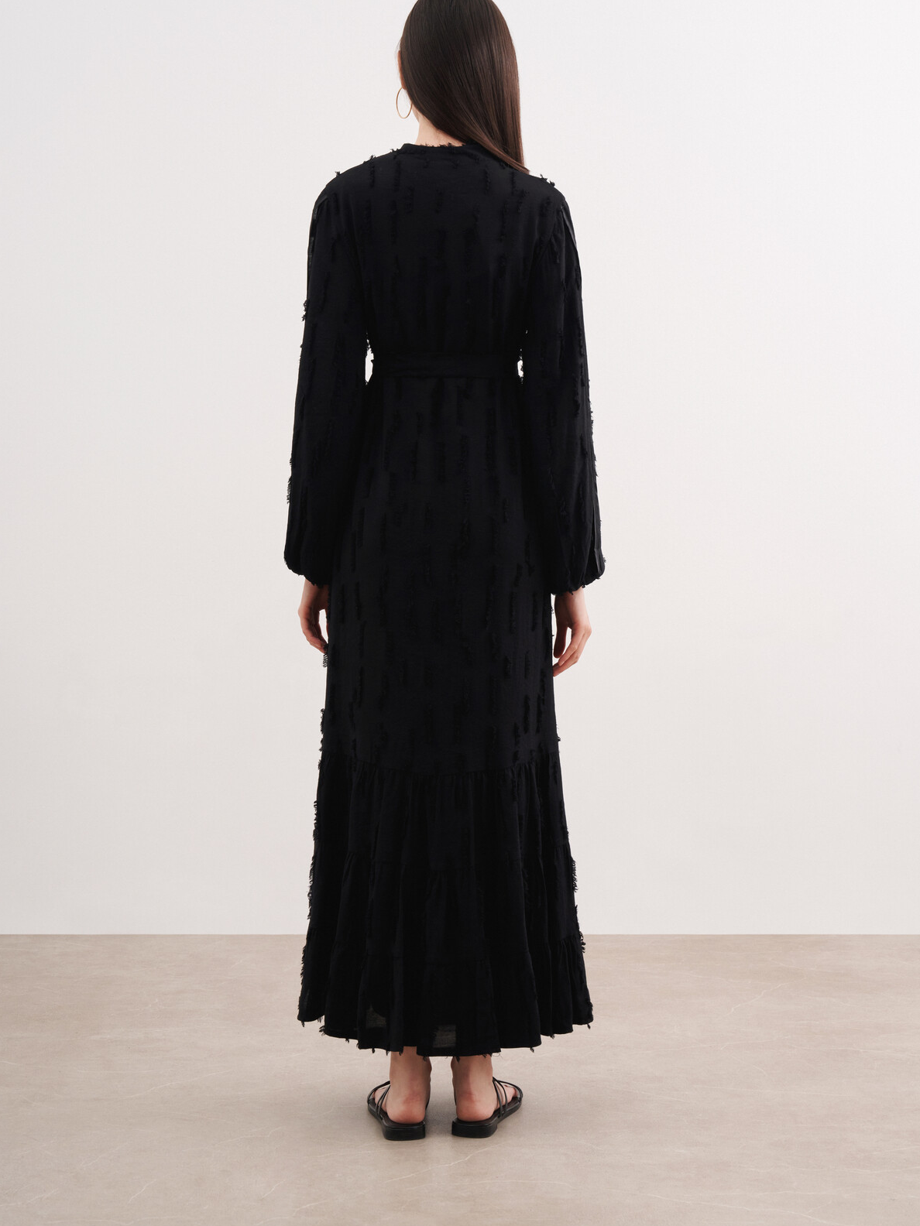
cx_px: 461
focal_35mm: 59
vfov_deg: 32.7
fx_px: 2091
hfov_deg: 24.8
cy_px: 546
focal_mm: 54
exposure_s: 1/160
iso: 400
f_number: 11
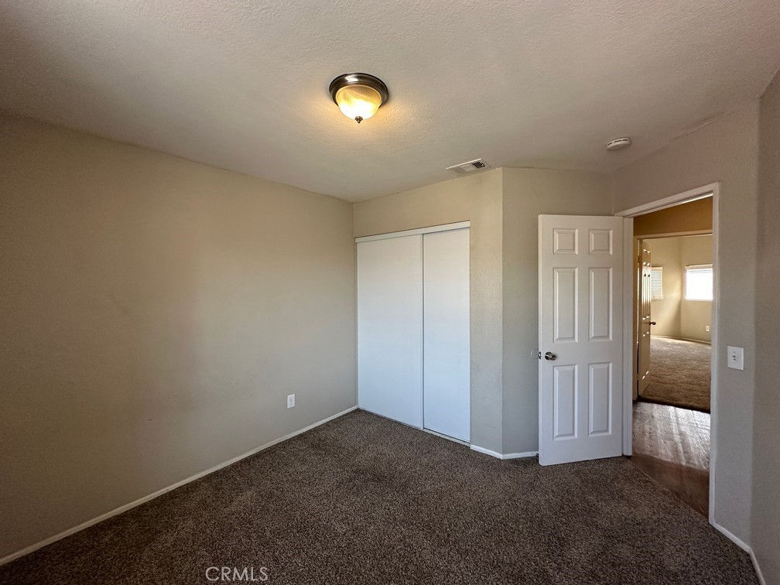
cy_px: 292
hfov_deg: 102.1
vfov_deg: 85.7
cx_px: 390
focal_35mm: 14
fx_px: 315
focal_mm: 2.22
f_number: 2.2
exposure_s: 1/120
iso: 250
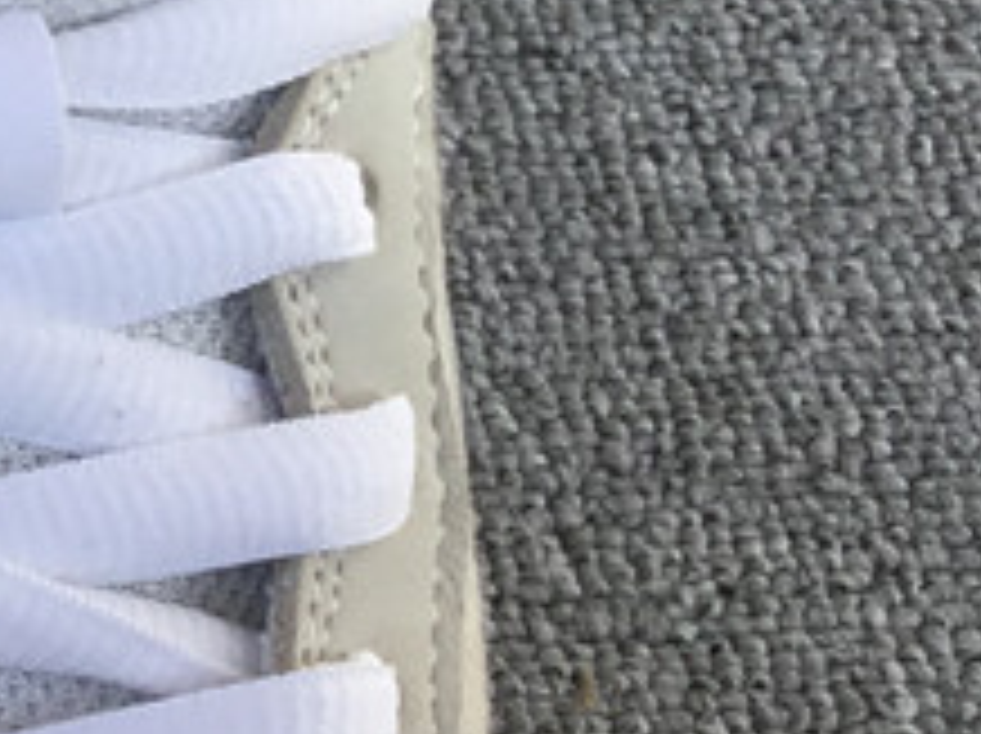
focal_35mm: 128
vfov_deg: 11.4
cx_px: -738
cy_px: -25
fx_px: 3623
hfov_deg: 13.9
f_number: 2.4
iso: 25
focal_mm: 3.3
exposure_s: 1/574
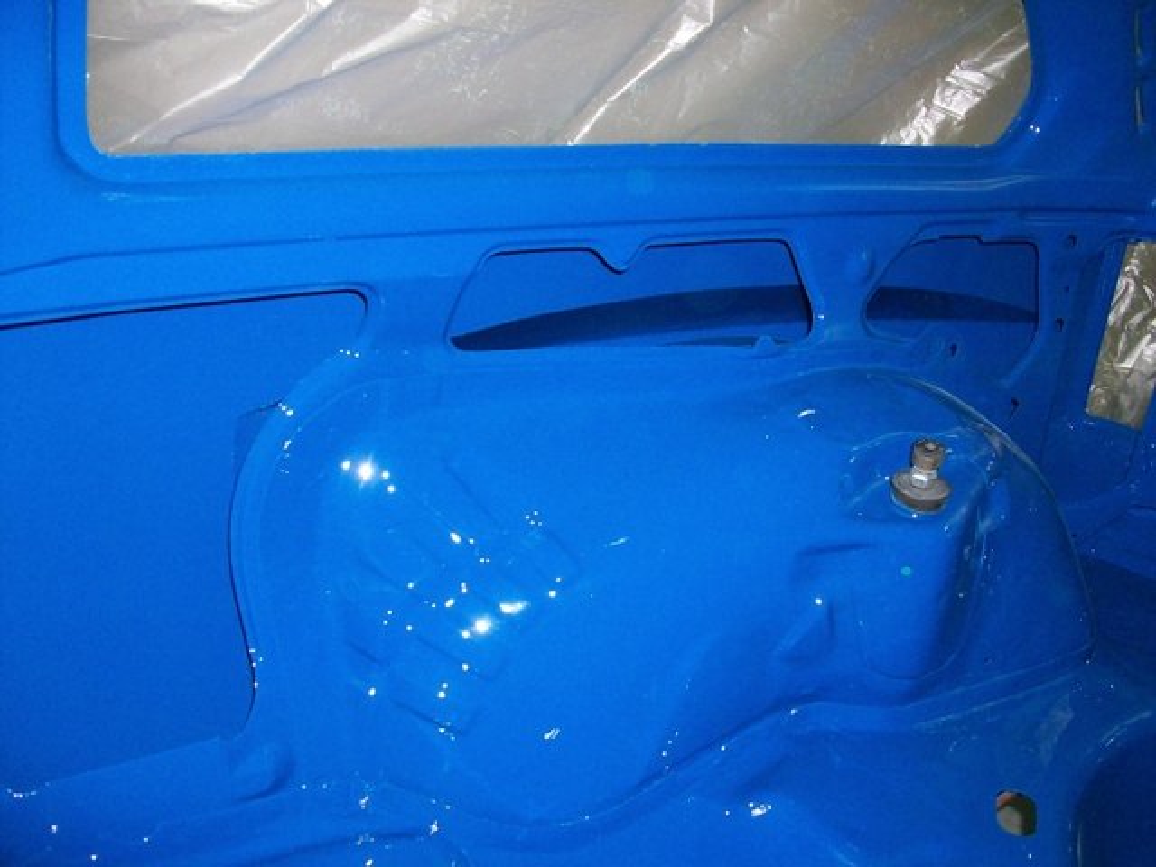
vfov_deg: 41.8
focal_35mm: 34
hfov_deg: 54.0
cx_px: 578
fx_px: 1135
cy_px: 434
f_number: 2.8
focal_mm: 5.7
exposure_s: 1/60
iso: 160
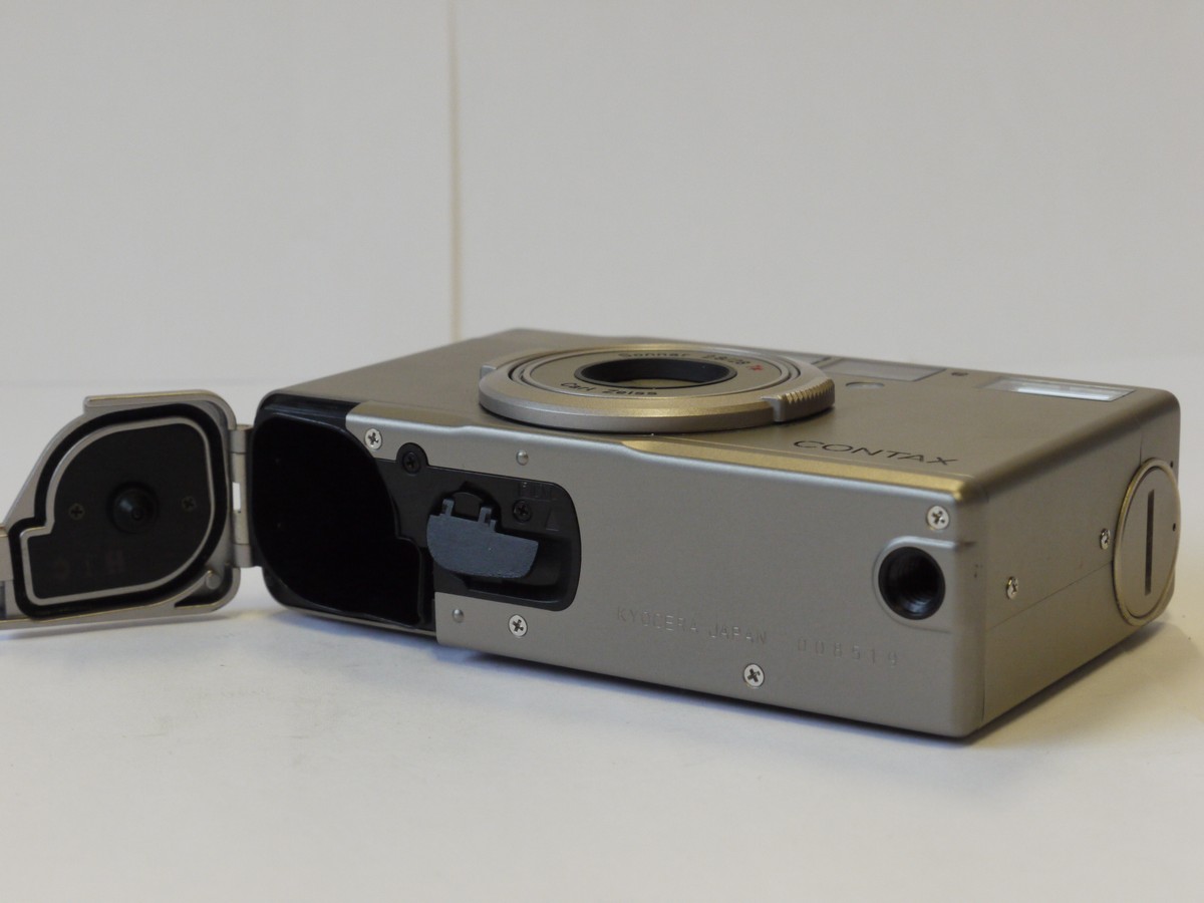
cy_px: 452
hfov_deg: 24.4
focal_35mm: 80
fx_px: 2783
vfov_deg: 18.4
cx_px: 602
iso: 800
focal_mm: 40
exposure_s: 1/40
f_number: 11
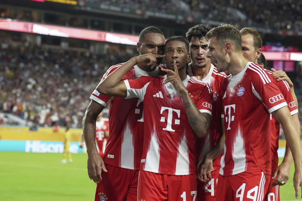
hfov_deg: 19.5
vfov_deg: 13.0
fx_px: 881
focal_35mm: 105
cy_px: 100
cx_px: 151
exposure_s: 1/2000
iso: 4000
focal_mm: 70
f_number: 3.2
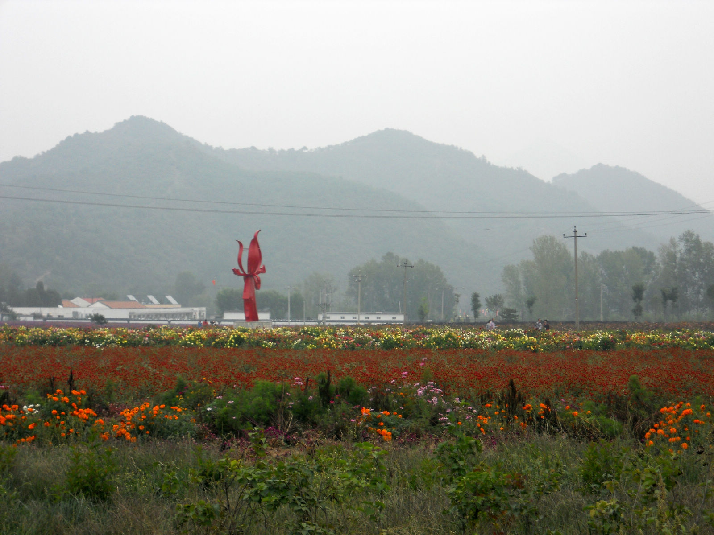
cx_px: 357
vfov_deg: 16.1
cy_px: 268
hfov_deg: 21.3
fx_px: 1898
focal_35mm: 92
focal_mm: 16.5
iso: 80
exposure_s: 1/200
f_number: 5.4
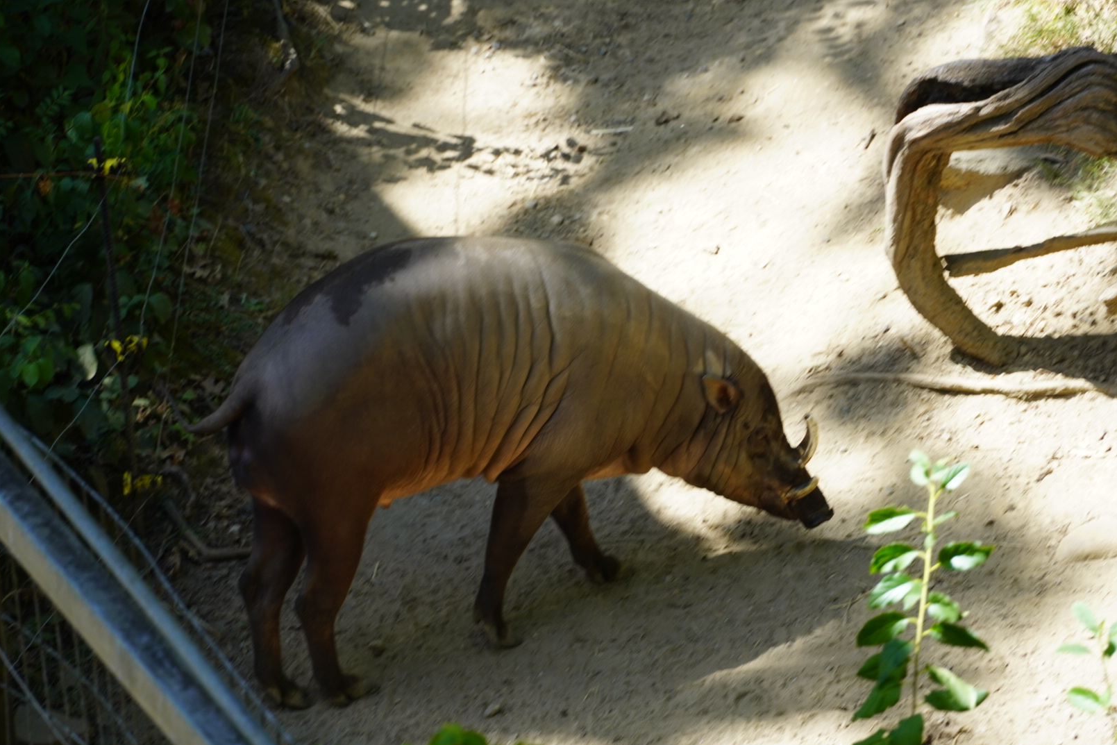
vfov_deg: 6.8
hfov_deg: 10.1
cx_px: 557
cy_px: 374
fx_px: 6314
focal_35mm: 204
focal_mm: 135
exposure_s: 1/250
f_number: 5.6
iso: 250
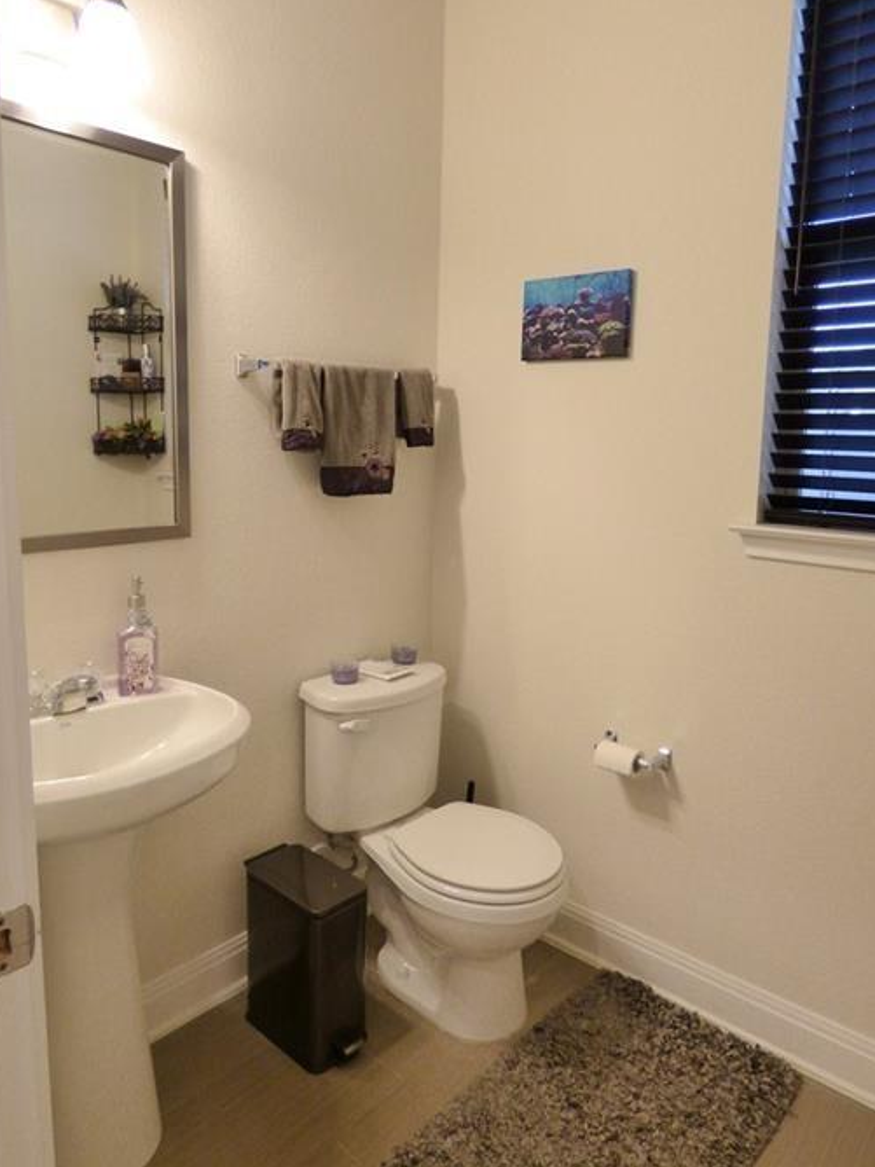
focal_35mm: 23
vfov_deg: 73.7
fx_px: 775
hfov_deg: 58.9
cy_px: 526
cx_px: 435
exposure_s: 1/40
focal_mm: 3.58
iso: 400
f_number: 2.8
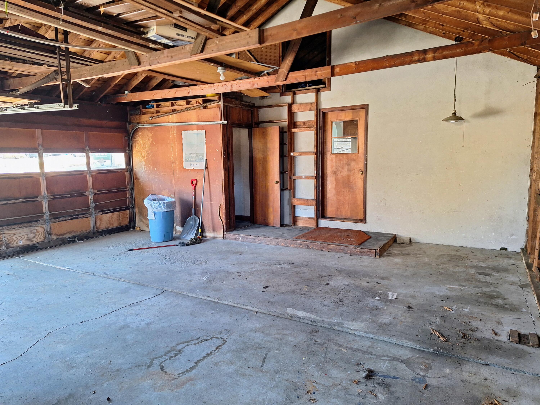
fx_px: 359
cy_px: 202
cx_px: 270
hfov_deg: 73.9
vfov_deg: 58.9
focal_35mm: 23
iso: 125
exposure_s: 1/40
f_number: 1.8
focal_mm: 5.54
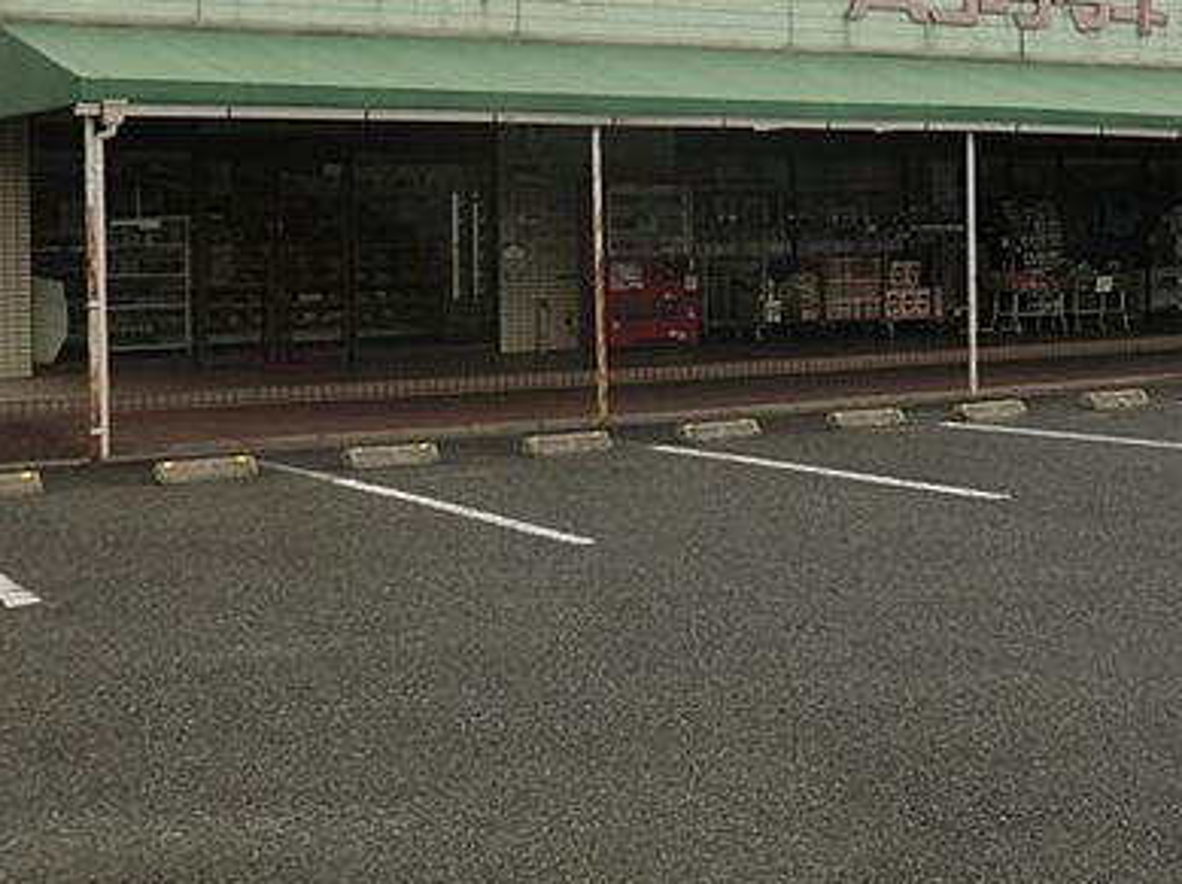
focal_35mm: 56
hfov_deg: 34.0
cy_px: 190
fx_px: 1910
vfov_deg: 25.6
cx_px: 799
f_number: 3.6
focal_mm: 6.1
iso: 64
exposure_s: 1/640
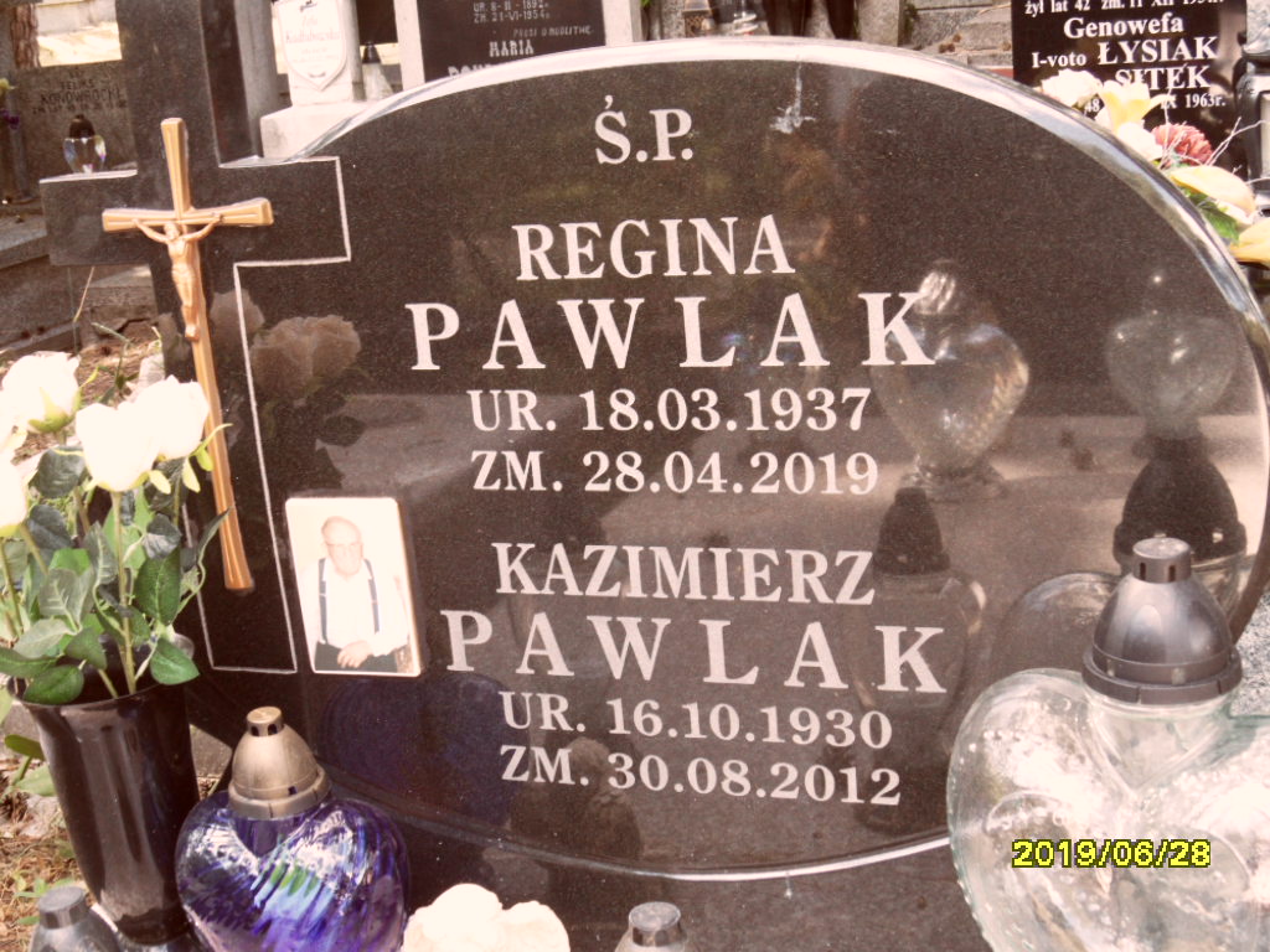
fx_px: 1834
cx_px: 635
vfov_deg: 29.1
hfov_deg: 38.2
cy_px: 476
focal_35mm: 50
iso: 120
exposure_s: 1/45
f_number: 3.8
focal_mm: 8.2
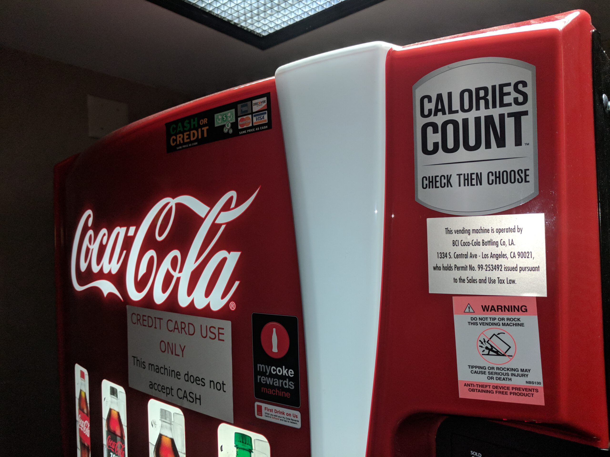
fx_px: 458
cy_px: 228
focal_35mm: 26
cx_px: 305
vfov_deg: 53.1
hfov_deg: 67.3
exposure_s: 1/120
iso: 366
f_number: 2
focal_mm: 4.67
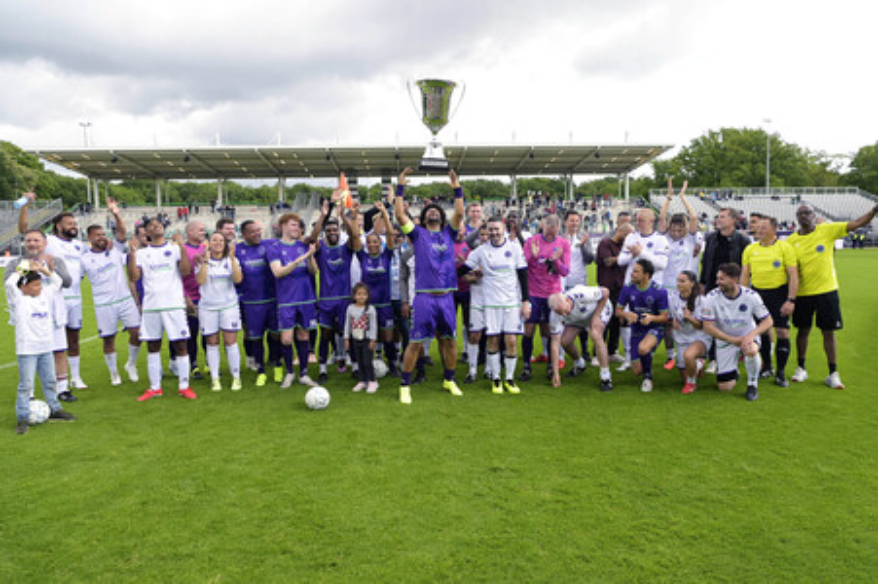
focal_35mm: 24
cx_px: 439
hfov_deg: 73.8
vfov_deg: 53.1
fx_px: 585
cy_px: 292
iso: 1250
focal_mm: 24
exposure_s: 1/1250
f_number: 6.3
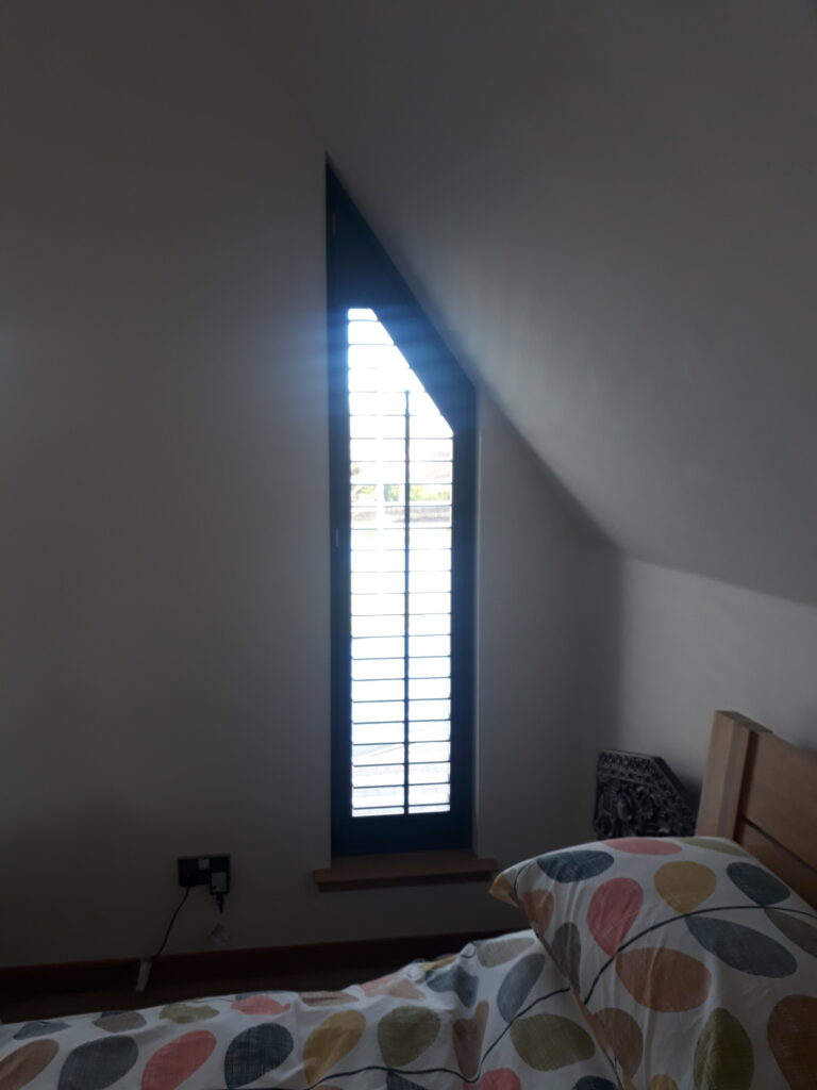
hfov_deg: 51.4
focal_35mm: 27
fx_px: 850
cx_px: 408
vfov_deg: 65.3
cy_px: 545
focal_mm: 3.6
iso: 50
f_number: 1.9
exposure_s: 1/50
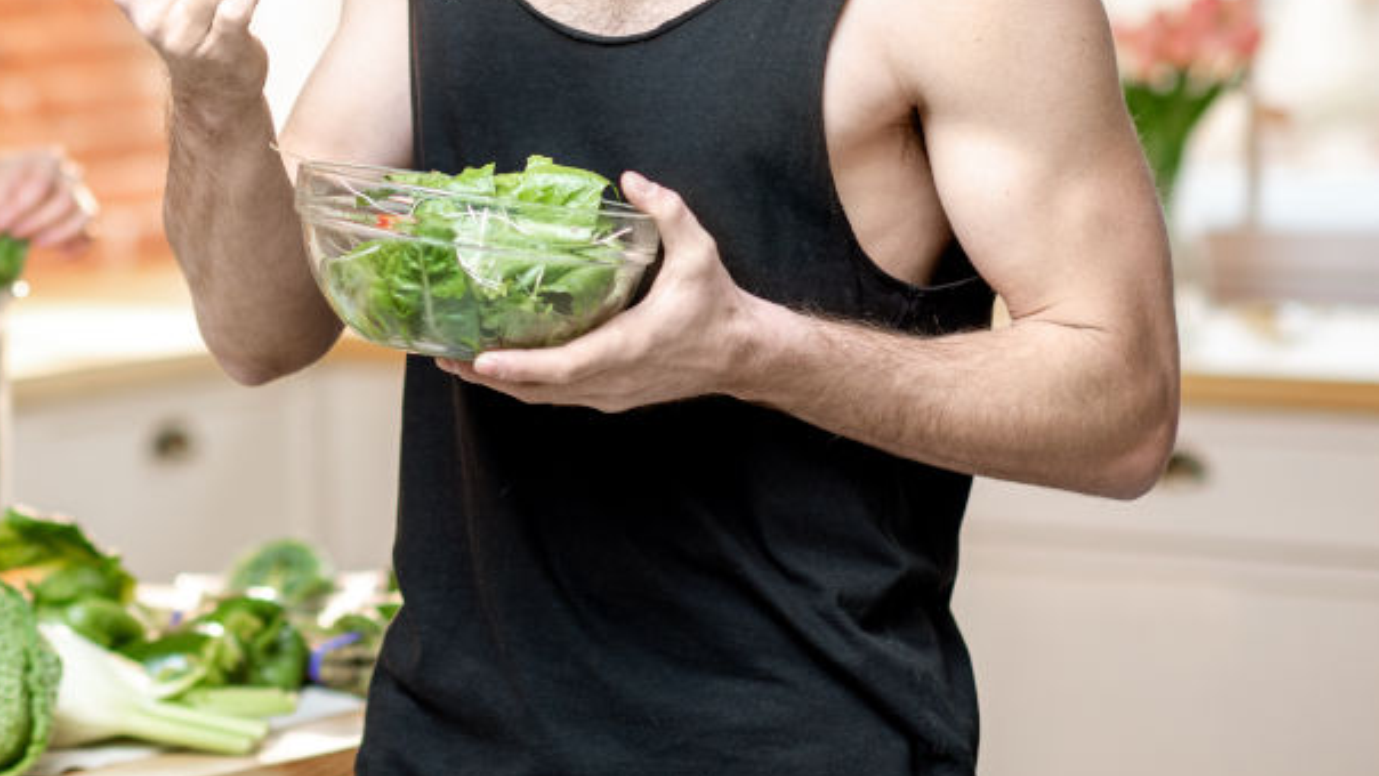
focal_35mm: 177
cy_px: 79
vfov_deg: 6.8
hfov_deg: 12.1
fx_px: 6473
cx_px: 96
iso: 320
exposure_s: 1/200
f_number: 2.2
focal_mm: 85
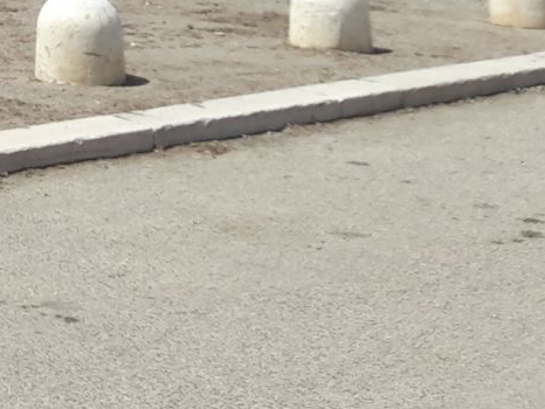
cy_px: -420
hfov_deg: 17.0
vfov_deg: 12.6
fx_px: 1622
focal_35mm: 103
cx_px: -304
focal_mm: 4.6
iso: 20
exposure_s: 1/915
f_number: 2
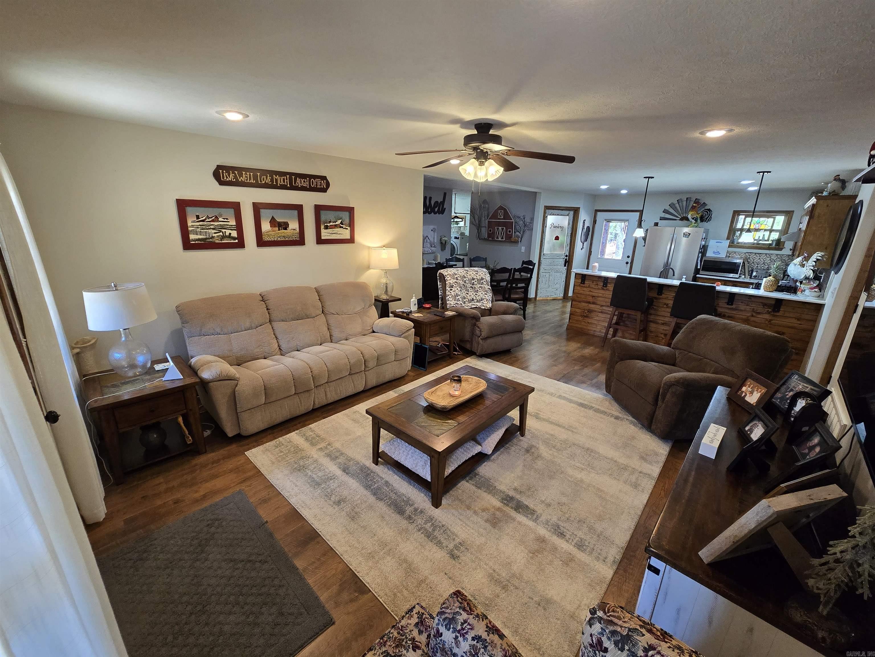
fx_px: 329
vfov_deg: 89.9
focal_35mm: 13
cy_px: 328
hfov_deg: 106.2
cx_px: 438
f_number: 2.2
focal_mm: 2.2
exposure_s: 1/60
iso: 250
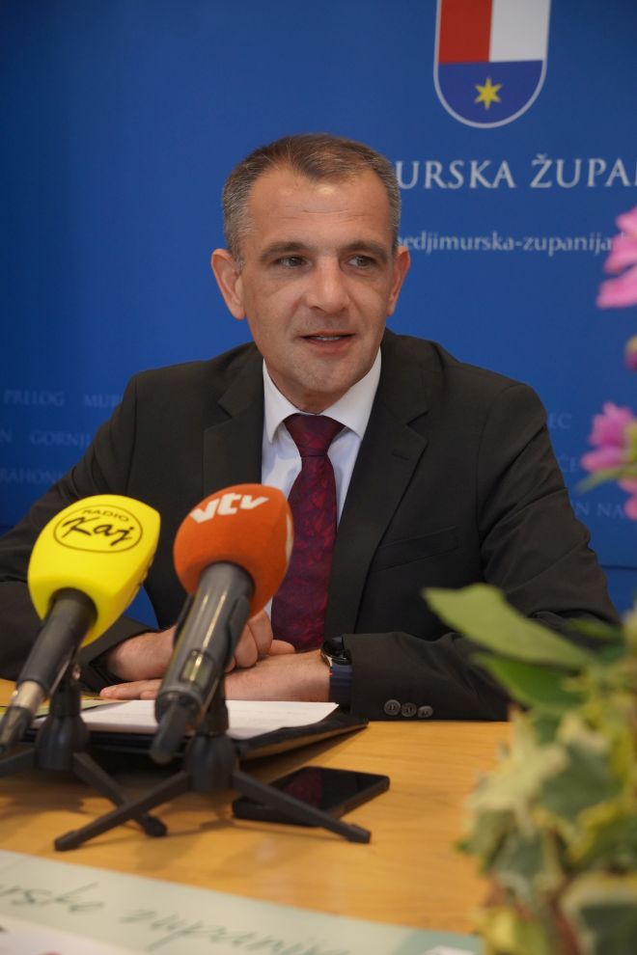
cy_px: 478
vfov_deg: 27.0
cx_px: 318
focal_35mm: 75
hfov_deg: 18.2
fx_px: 1990
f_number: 4.5
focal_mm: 50
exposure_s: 1/200
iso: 1000
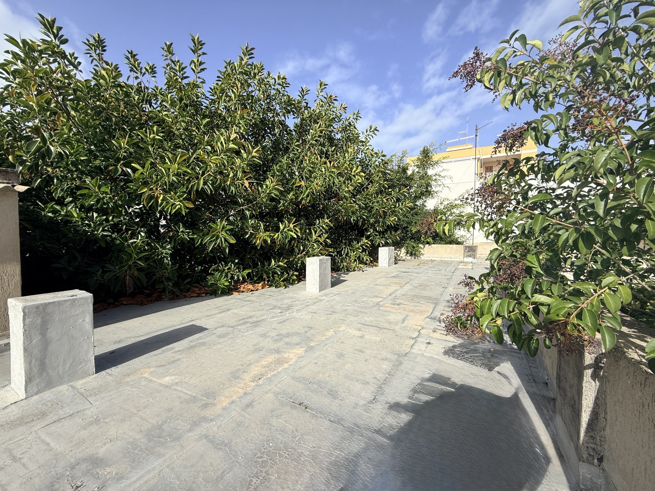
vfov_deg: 85.7
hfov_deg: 102.1
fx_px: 265
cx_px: 328
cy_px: 246
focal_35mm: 14
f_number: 2.2
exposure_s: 1/1698
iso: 50
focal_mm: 2.22
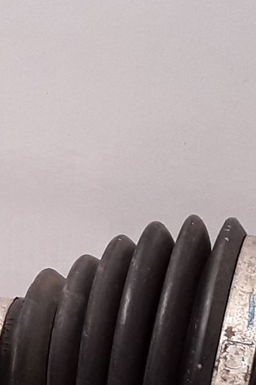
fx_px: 1195
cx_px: -97
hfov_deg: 11.8
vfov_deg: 18.1
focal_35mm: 112
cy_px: 320
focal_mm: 2.91
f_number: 1.9
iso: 80
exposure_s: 1/100
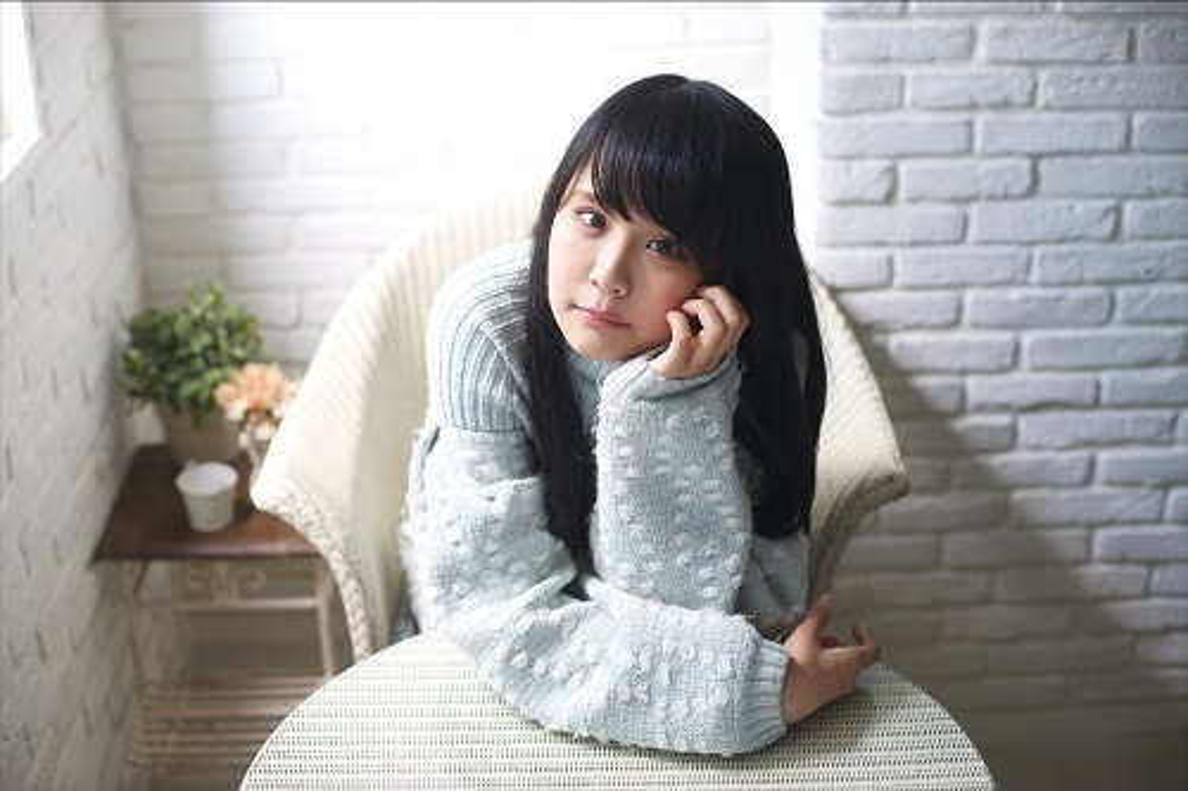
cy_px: 396
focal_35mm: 50
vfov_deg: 27.0
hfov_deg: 39.6
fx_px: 1649
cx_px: 594
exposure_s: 1/50
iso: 320
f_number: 2.8
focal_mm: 50
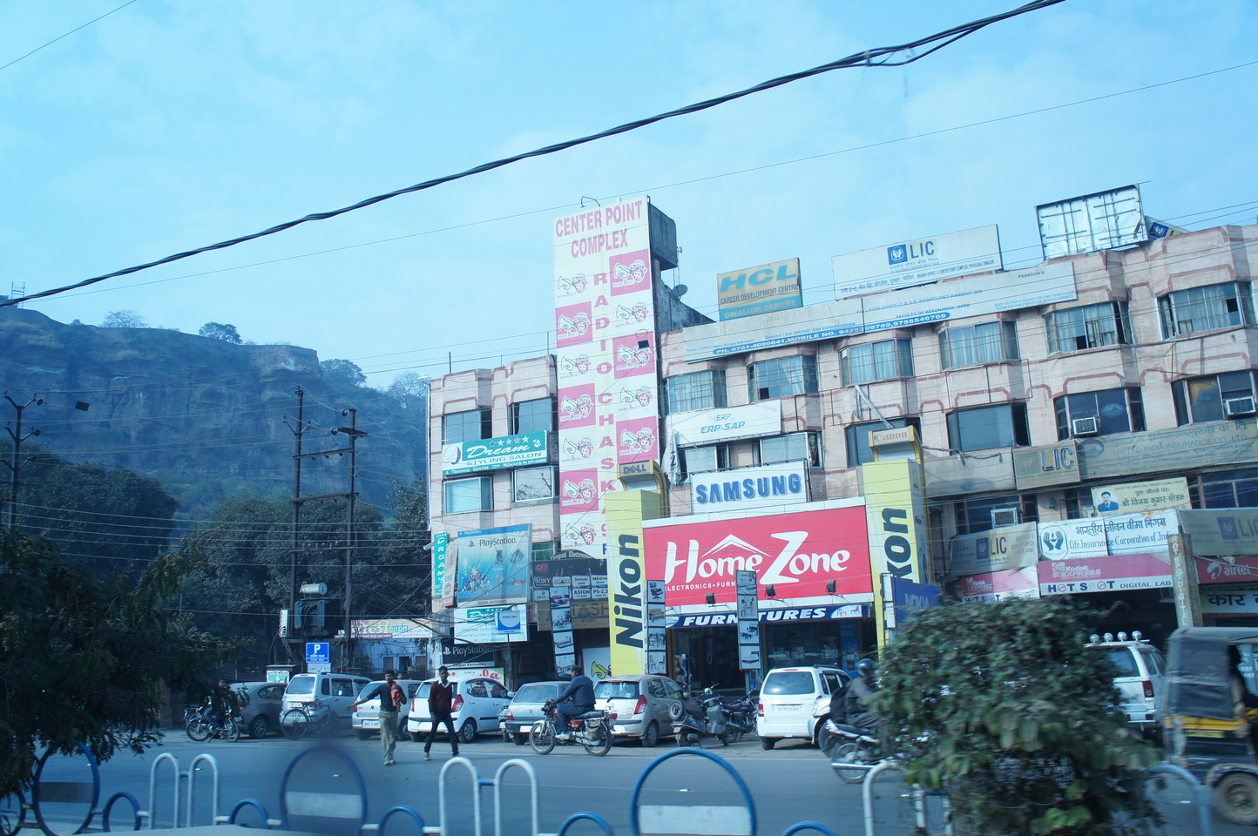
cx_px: 629
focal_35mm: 30
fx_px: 1047
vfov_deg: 43.5
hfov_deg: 62.0
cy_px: 418
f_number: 5.6
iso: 200
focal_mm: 20
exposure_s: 1/320
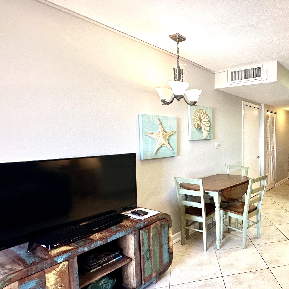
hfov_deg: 60.0
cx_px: 244
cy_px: 158
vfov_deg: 67.1
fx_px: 217
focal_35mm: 23
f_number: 2.2
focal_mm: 2.22
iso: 125
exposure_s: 1/120
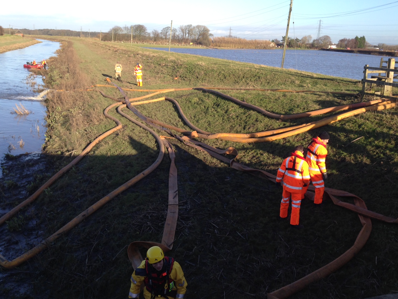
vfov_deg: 38.6
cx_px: 218
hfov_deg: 50.1
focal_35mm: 37
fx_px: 425
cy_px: 160
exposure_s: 1/661
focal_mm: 4.12
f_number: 2.4
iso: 50
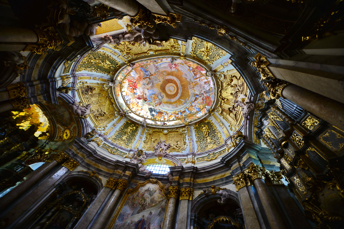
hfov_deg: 112.6
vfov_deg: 90.1
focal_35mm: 12
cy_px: 114
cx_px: 172
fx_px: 115
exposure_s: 1/13
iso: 220
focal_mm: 12
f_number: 5.6
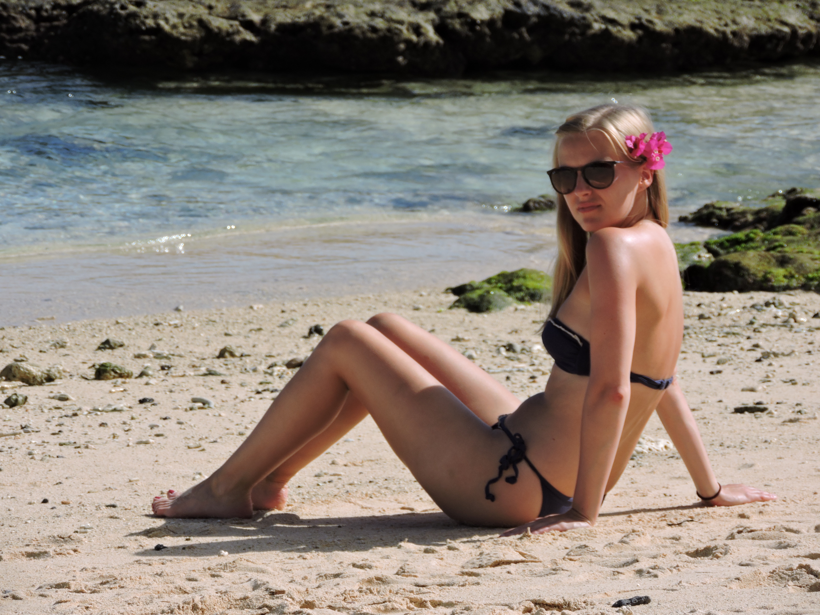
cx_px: 410
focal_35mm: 275
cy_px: 308
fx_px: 6514
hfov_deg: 7.2
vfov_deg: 5.4
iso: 100
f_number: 4.7
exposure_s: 1/800
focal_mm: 49.1
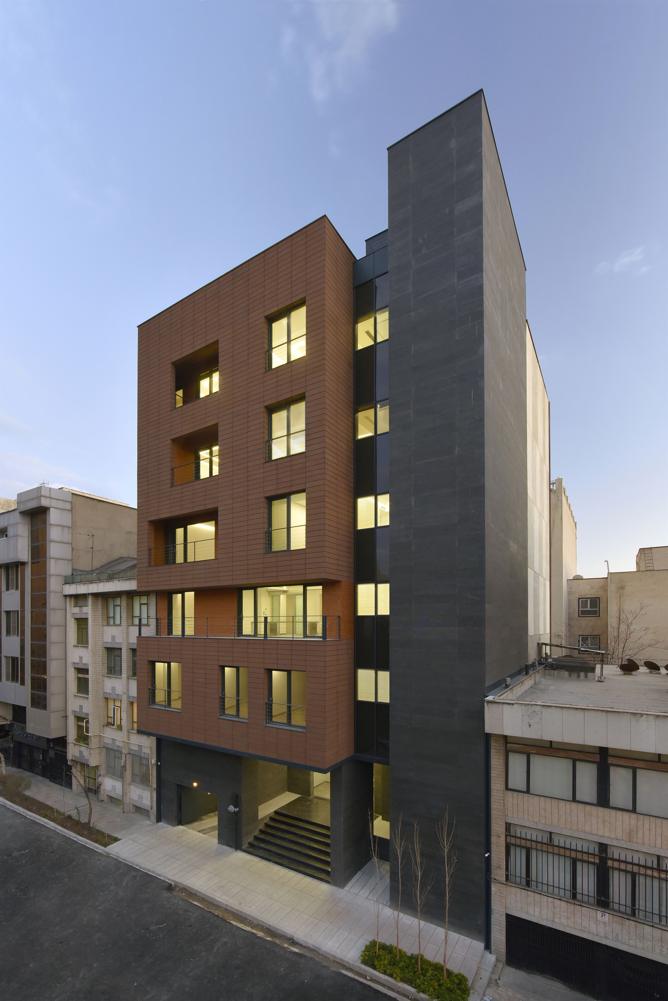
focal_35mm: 14
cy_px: 500
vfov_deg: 104.2
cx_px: 334
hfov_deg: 81.2
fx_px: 389
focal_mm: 14
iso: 400
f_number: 9
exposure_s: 1.6
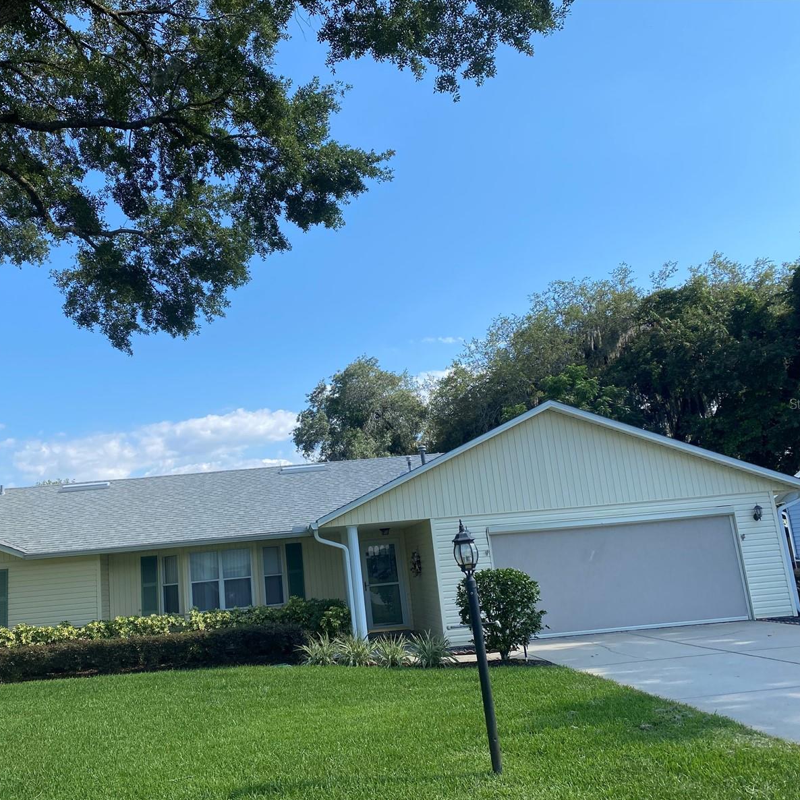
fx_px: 811
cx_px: 314
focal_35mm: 31
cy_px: 403
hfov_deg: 52.1
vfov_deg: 52.5
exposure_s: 1/2410
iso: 32
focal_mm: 4.25
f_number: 1.8
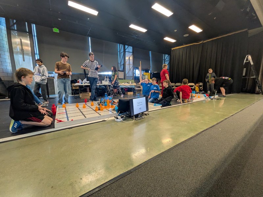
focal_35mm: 14
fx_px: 106
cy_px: 98
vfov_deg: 85.7
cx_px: 132
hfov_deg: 102.1
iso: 412
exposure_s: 1/61
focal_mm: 1.85
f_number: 2.2
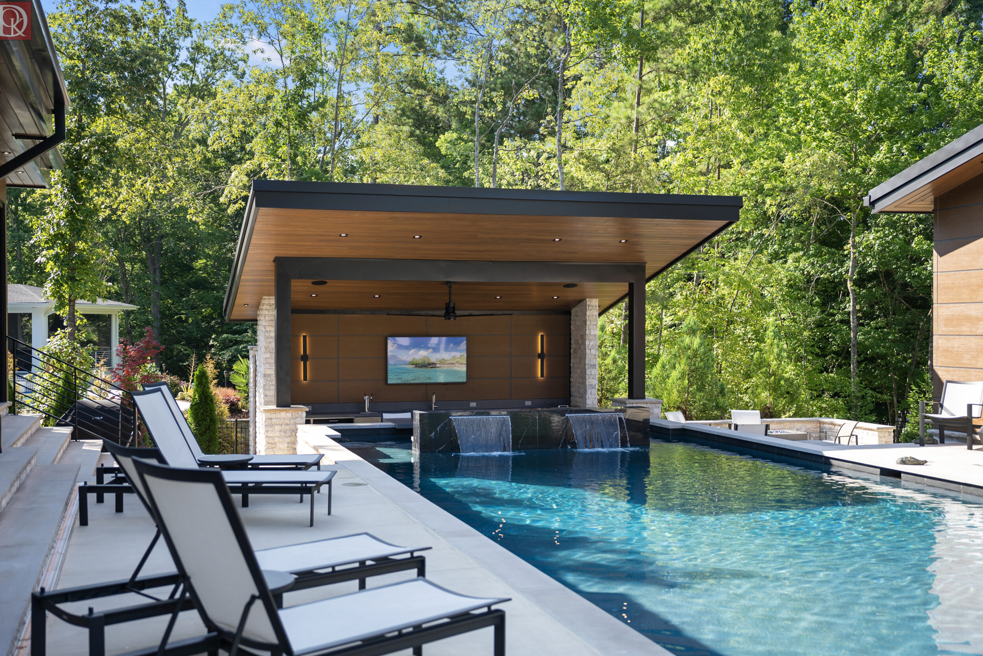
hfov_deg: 46.4
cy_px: 336
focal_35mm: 42
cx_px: 494
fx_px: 1147
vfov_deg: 31.9
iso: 80
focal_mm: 41
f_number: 2.8
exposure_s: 1/250
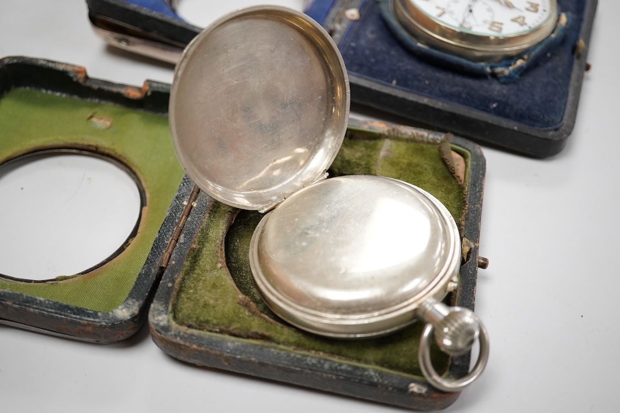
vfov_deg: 29.9
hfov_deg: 43.6
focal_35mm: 45
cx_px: 310
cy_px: 206
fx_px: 775
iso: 2500
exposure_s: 1/400
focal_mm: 30
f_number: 5
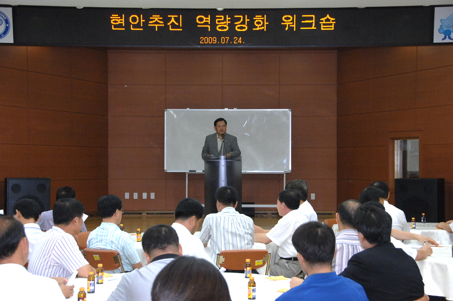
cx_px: 226
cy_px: 150
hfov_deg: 28.1
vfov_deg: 18.9
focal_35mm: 72
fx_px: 905
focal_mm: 48
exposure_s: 1/60
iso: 800
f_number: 6.7
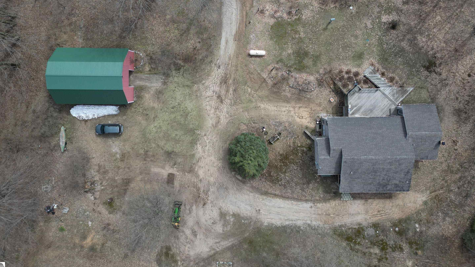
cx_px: 249
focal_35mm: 28
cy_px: 81
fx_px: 353
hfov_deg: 67.9
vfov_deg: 40.8
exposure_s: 1/100
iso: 100
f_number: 1.7
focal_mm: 6.72
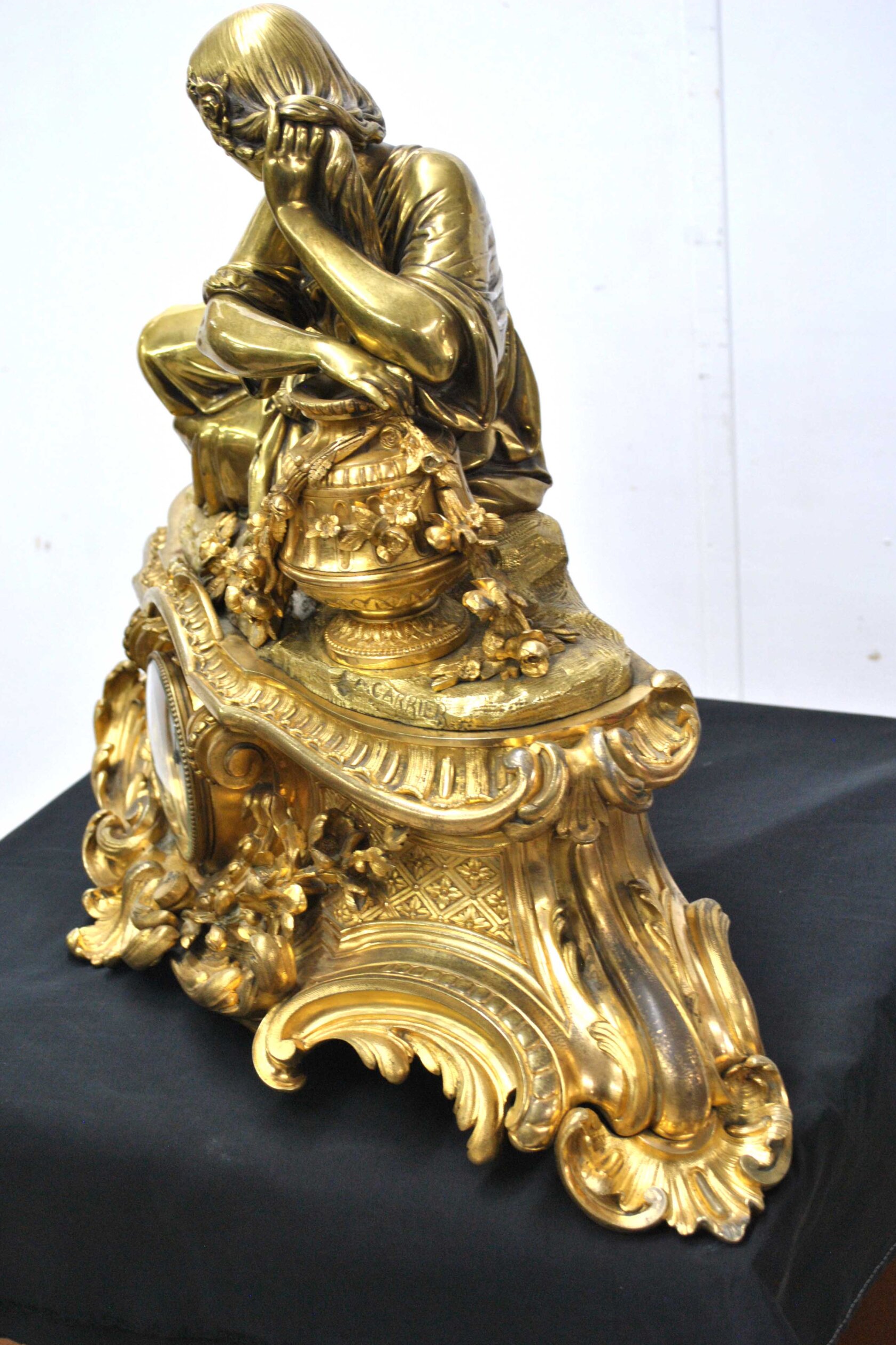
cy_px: 662
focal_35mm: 54
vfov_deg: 37.2
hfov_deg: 25.3
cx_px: 440
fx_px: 1997
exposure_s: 1/20
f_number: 5
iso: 400
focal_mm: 35
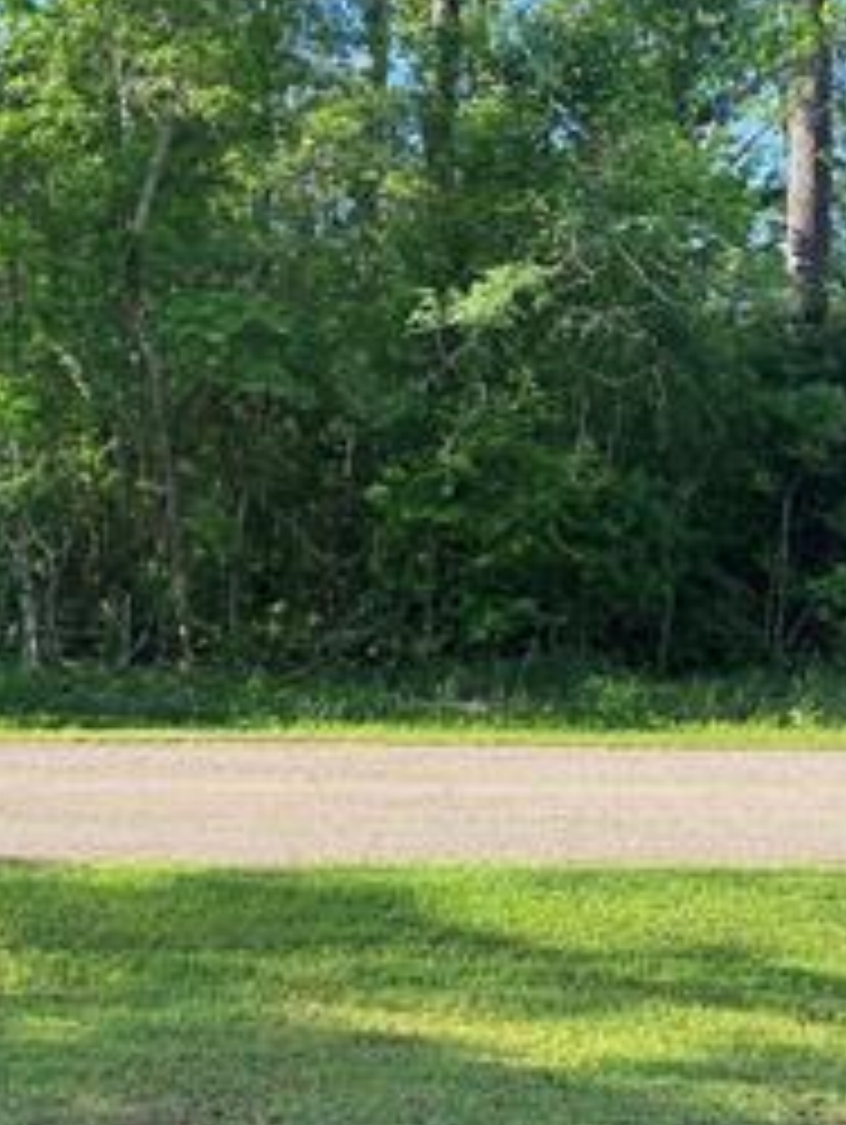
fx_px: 1496
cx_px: 117
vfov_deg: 40.8
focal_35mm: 46
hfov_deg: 30.4
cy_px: 734
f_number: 1.78
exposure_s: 1/762
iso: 80
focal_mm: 6.86
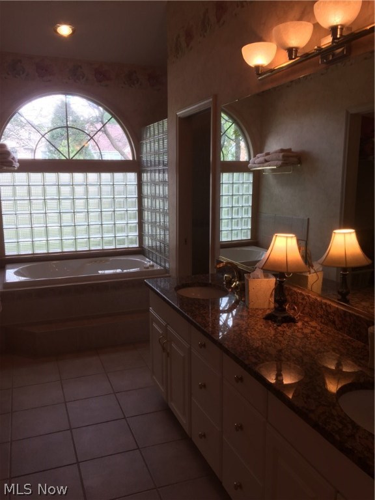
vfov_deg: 61.7
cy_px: 250
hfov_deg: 48.2
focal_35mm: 29
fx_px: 419
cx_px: 188
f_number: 2.2
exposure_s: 1/60
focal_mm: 4.15
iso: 32
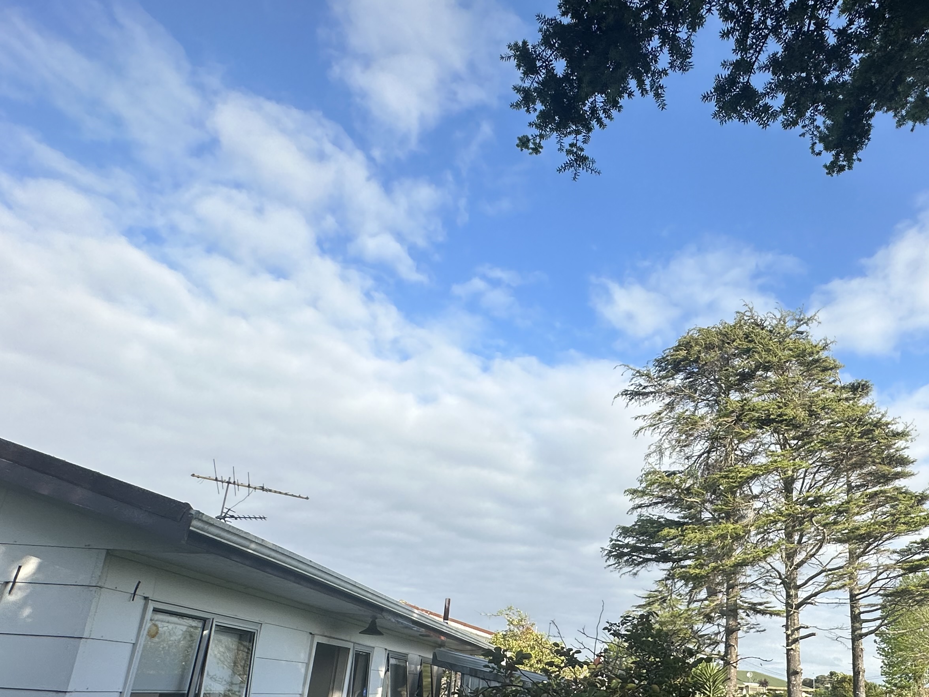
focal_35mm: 24
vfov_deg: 54.7
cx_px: 607
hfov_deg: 69.9
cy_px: 505
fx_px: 644
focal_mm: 2.22
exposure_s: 1/1182
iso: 50
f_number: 2.2
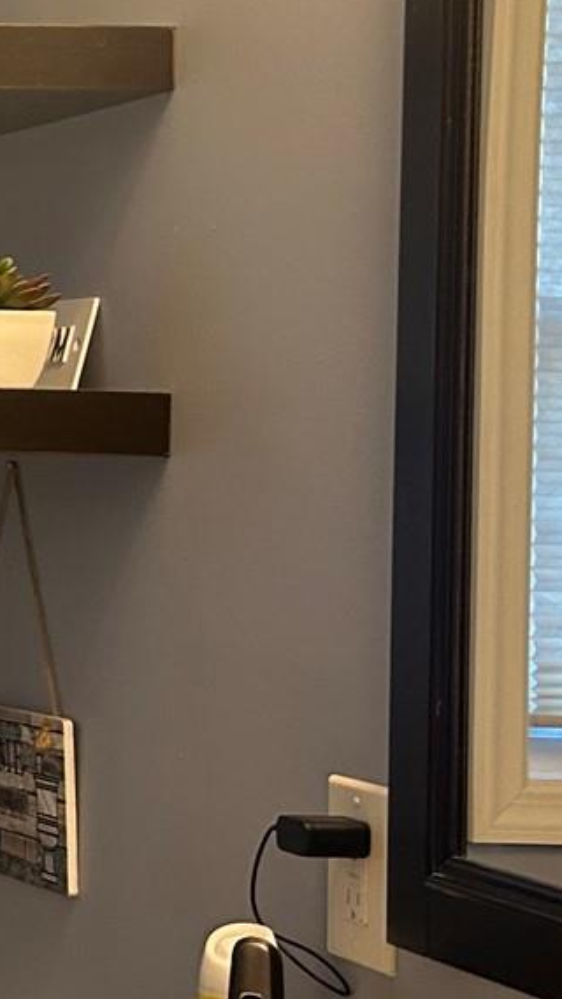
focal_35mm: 102
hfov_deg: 9.9
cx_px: -936
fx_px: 2703
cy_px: 409
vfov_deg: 20.9
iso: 100
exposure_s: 1/60
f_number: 1.5
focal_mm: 5.7
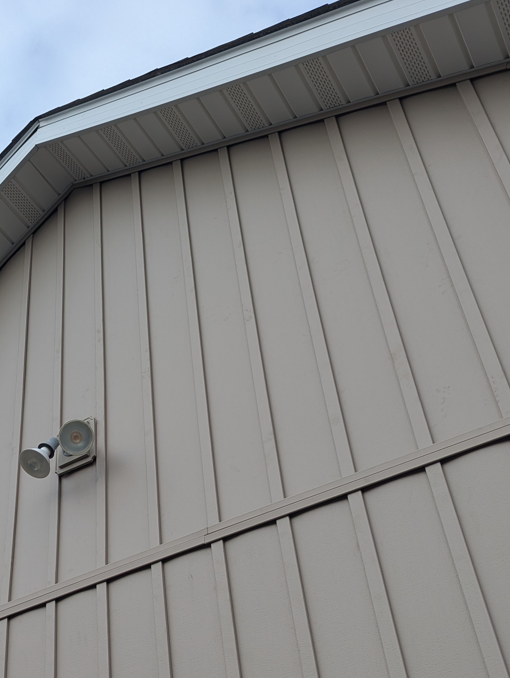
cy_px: 473
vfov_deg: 42.9
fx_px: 842
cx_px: 73
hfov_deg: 32.4
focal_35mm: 43
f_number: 1.85
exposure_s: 1/1451
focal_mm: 6.81
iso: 46
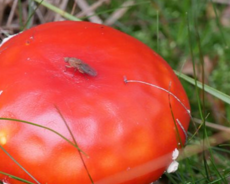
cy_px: 143
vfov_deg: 5.4
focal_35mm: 287
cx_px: 40
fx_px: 1954
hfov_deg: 6.7
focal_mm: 88
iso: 800
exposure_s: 1/30
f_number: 10
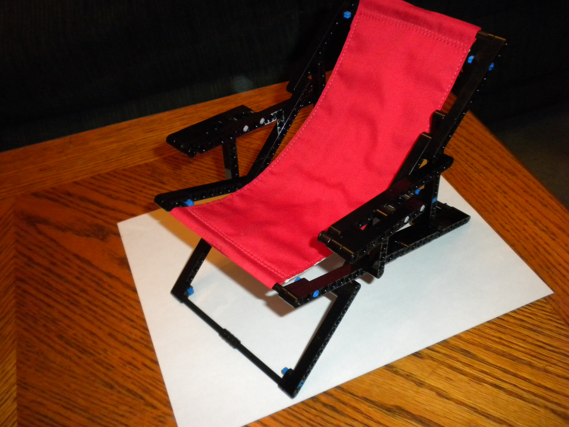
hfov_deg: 50.1
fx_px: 608
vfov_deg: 38.7
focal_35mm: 37
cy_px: 214
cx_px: 284
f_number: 3.5
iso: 400
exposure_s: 1/30
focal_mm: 6.6
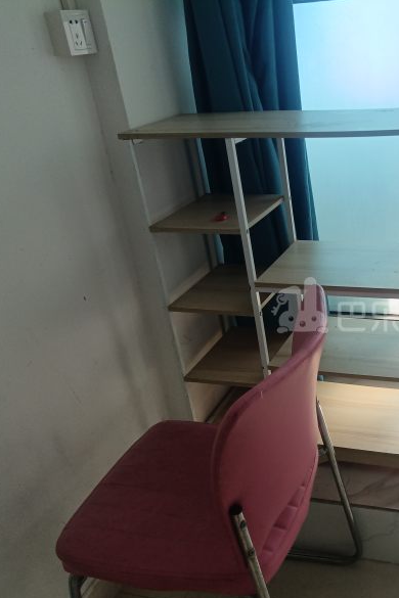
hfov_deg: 34.1
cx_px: 353
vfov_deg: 51.9
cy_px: 306
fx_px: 615
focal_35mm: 37
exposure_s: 1/100
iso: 280
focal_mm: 4.65
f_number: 1.8
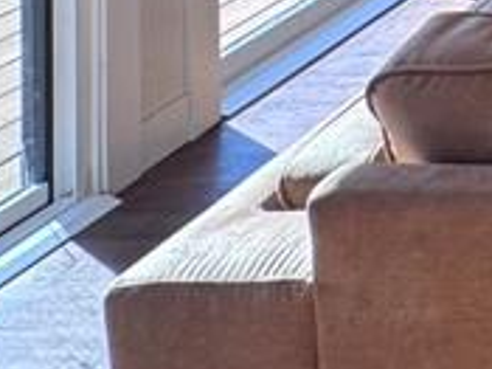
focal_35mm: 82
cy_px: -487
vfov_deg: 13.6
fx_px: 1165
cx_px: 1217
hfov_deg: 14.4
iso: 40
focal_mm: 2.22
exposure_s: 1/192
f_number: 2.2
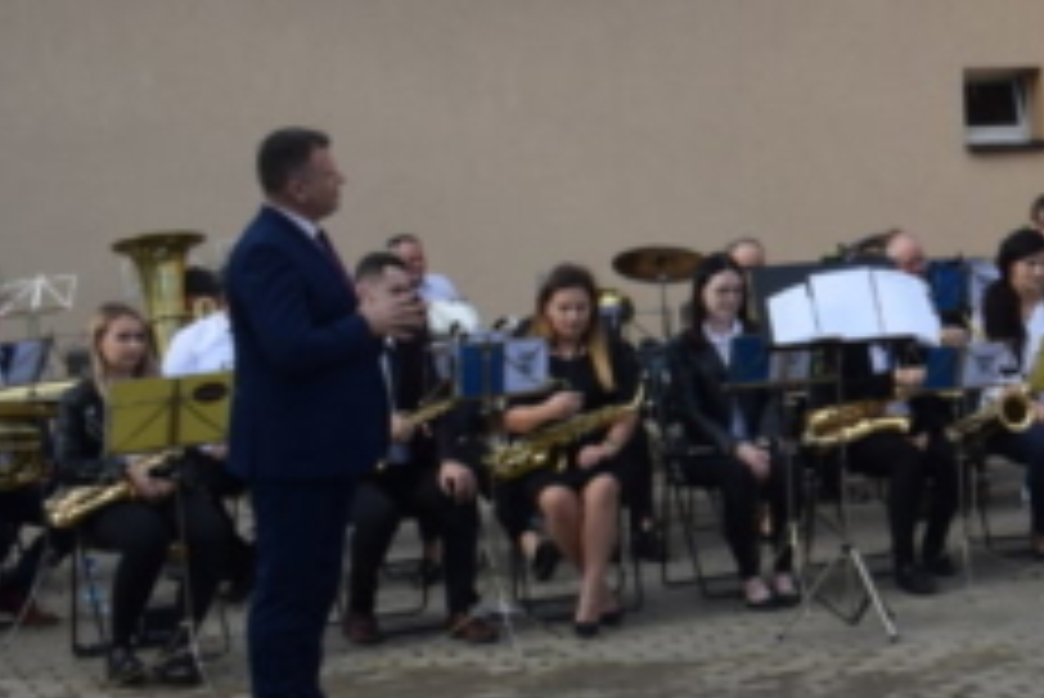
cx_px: 1328
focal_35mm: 91
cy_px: 241
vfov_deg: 15.0
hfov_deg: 20.6
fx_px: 2641
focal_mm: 22
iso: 200
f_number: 9
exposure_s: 1/320
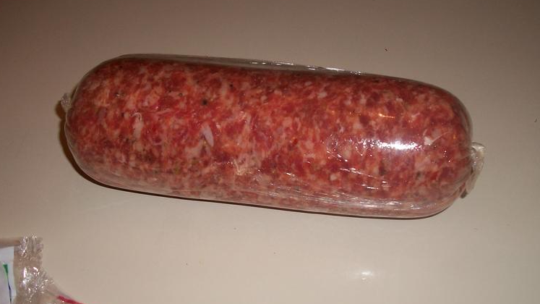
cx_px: 270
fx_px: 601
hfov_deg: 48.4
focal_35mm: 42
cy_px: 199
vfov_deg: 28.2
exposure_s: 1/60
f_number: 2.9
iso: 80
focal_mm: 5.7
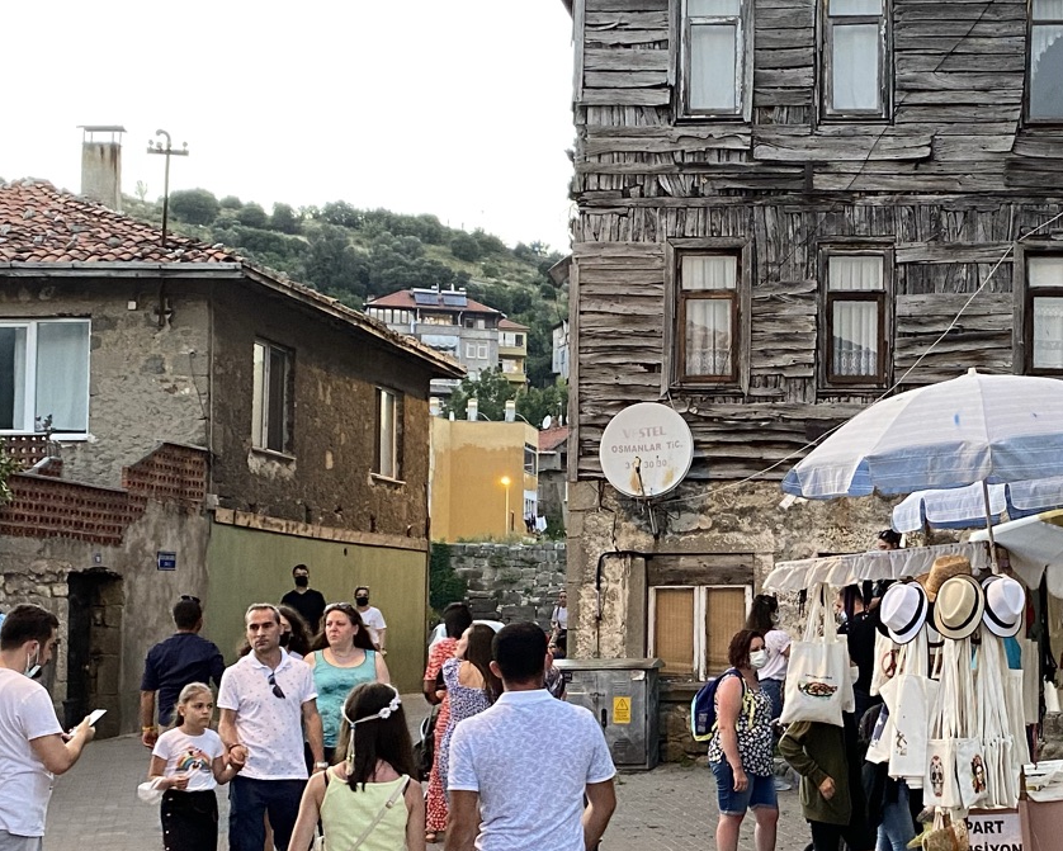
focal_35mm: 62
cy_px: 547
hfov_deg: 29.6
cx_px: 888
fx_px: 1951
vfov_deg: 24.5
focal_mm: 4.25
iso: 125
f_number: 1.8
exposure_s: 1/50
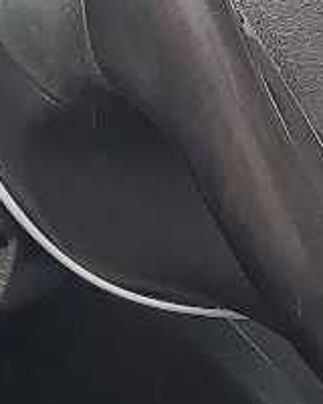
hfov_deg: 7.4
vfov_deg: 9.4
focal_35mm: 203
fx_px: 2426
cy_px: 434
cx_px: 608
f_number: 1.5
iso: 50
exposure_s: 1/149
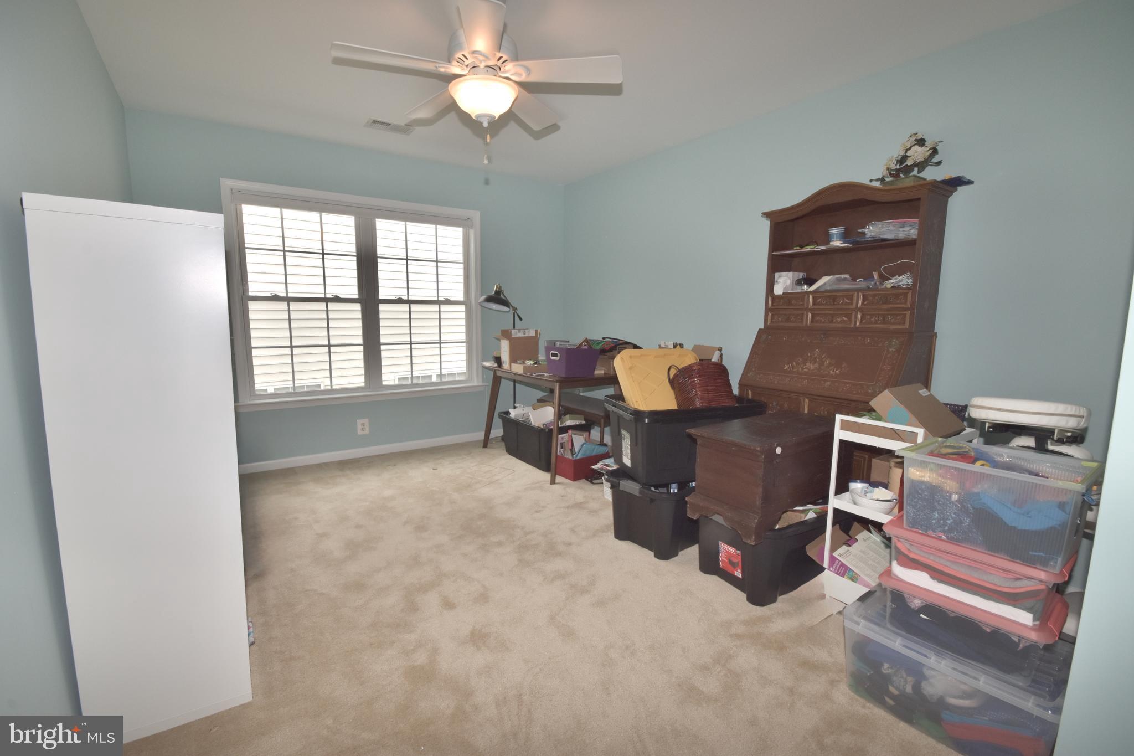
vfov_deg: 77.3
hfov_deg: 100.4
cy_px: 378
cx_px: 567
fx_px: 472
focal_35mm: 15
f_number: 13
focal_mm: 10
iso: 400
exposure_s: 1/60
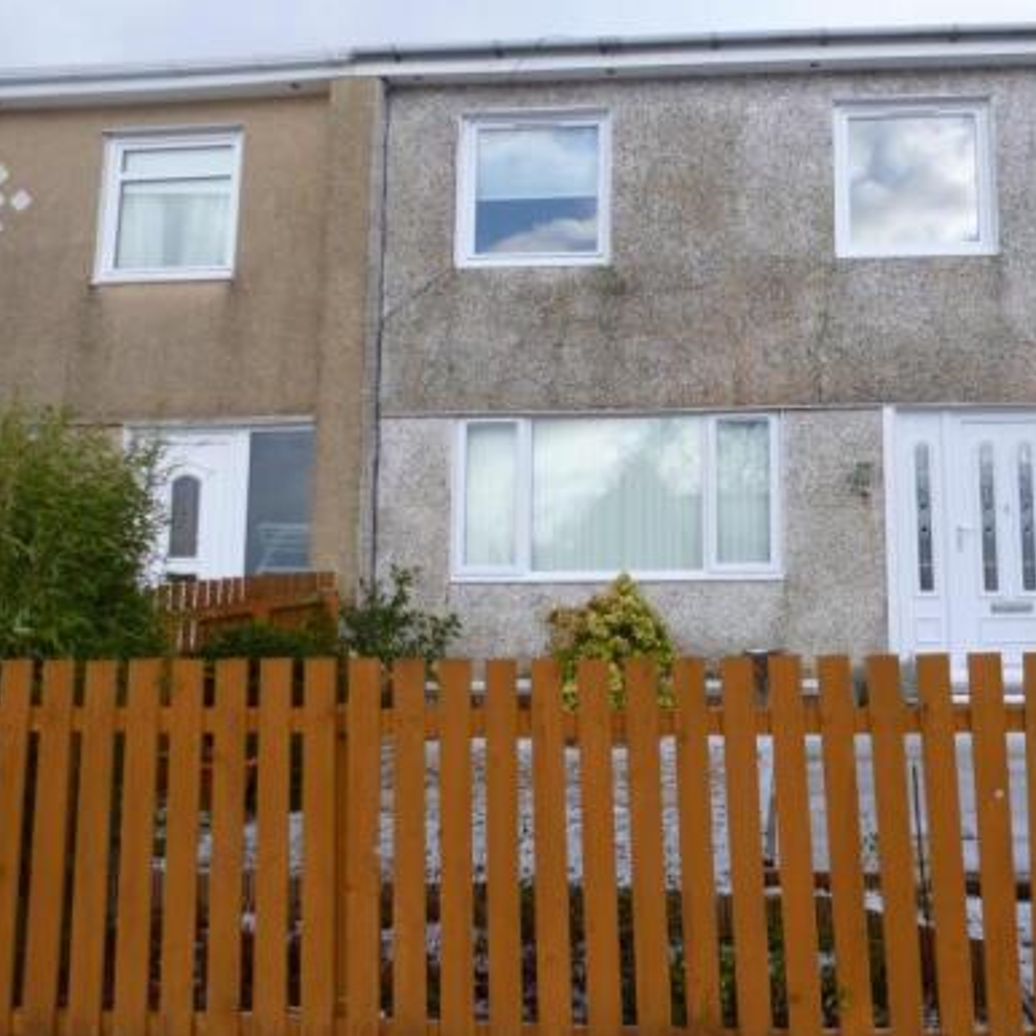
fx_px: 1084
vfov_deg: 51.0
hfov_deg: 50.2
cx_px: 691
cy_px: 452
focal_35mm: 32
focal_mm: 4.3
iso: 100
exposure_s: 1/320
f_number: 3.3
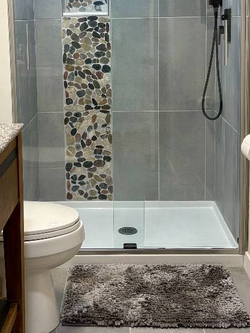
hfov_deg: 27.5
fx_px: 510
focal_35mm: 53
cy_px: 79
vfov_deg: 35.3
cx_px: 104
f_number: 1.6
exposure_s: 1/60
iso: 64
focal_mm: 5.96
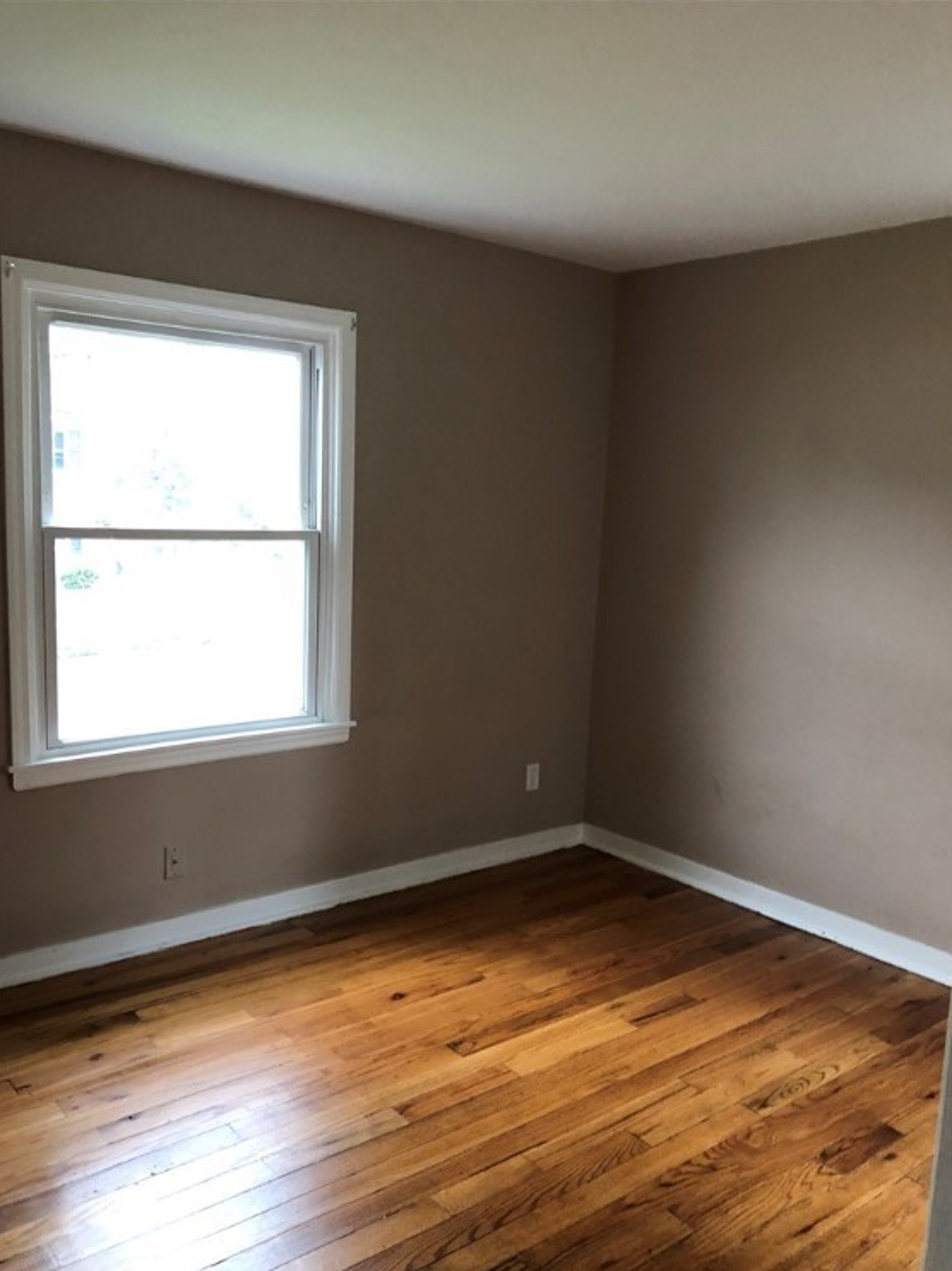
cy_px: 656
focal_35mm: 29
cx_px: 471
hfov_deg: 48.2
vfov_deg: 61.7
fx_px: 1064
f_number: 1.8
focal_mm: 3.99
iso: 64
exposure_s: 1/15
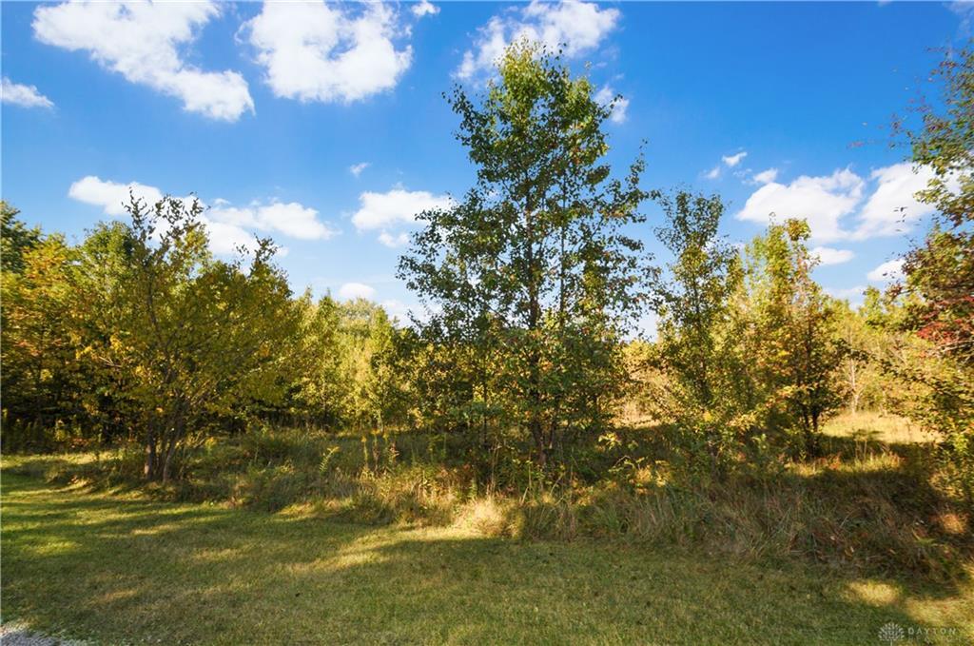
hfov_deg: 100.5
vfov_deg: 77.1
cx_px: 487
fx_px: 405
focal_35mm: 15
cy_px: 323
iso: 200
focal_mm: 10
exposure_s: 1/200
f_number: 7.1
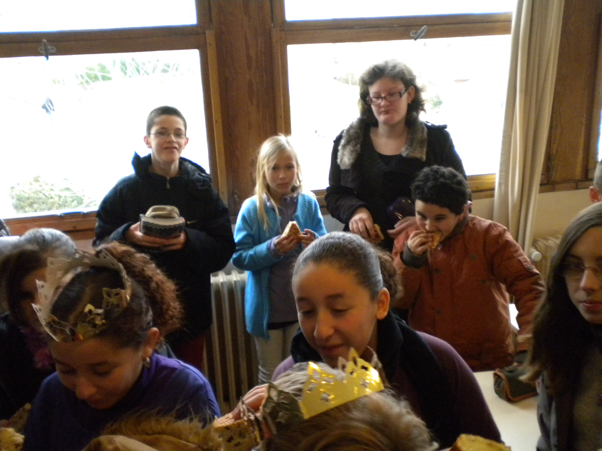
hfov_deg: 52.6
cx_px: 301
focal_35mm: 35
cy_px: 226
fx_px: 609
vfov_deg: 40.7
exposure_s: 1/67.6
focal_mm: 6.3
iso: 570
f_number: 3.1
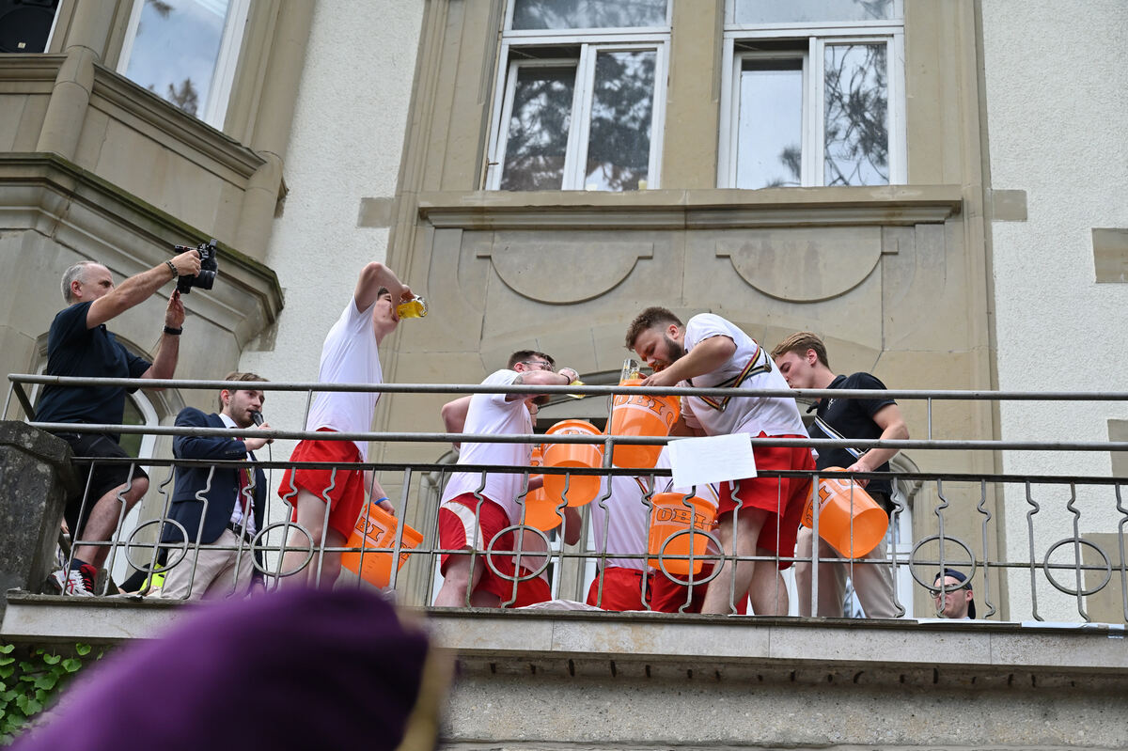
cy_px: 376
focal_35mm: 70
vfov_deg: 19.4
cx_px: 564
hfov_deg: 28.9
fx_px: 2192
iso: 800
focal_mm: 70
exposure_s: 1/2000
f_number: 4
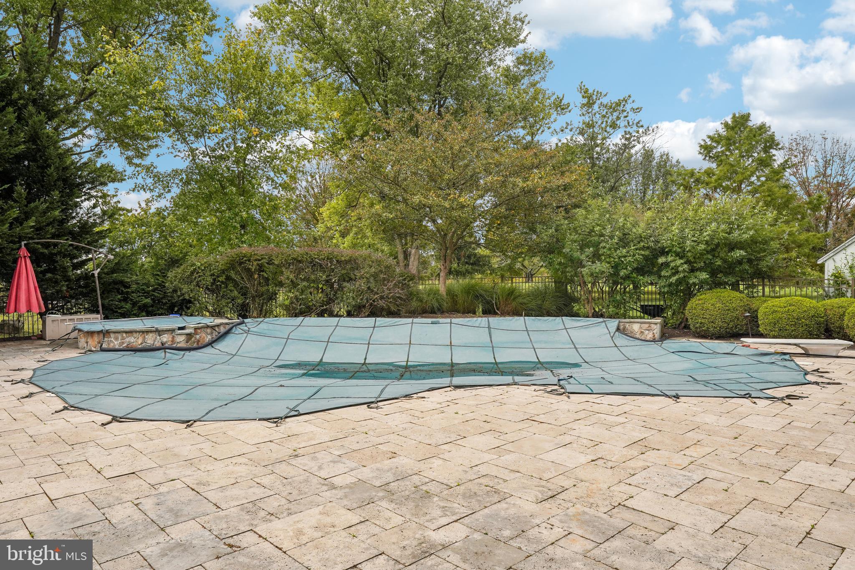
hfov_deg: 73.7
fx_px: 570
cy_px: 285
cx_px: 428
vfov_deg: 53.1
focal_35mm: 24
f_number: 8
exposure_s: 1/2500
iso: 1000
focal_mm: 24
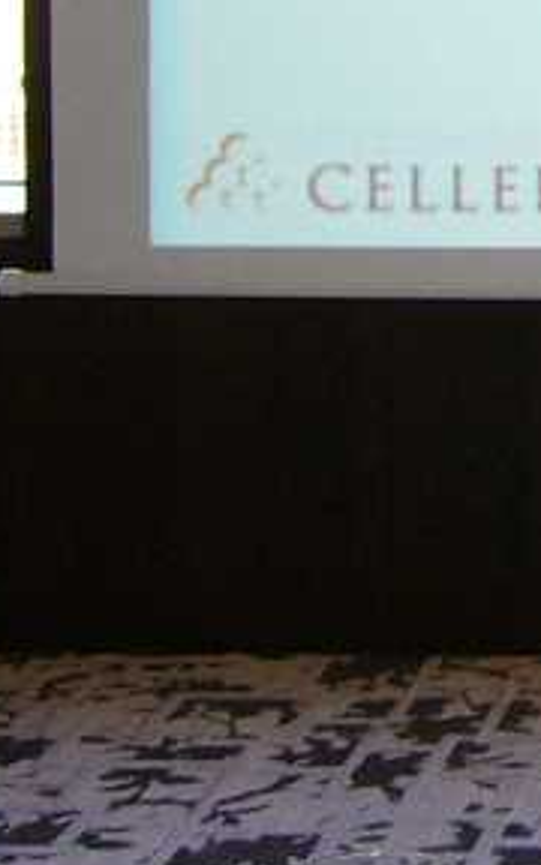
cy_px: -201
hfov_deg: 7.2
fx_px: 3892
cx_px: 1500
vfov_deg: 12.4
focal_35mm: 165
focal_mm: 5.8
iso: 125
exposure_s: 1/60
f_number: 2.8
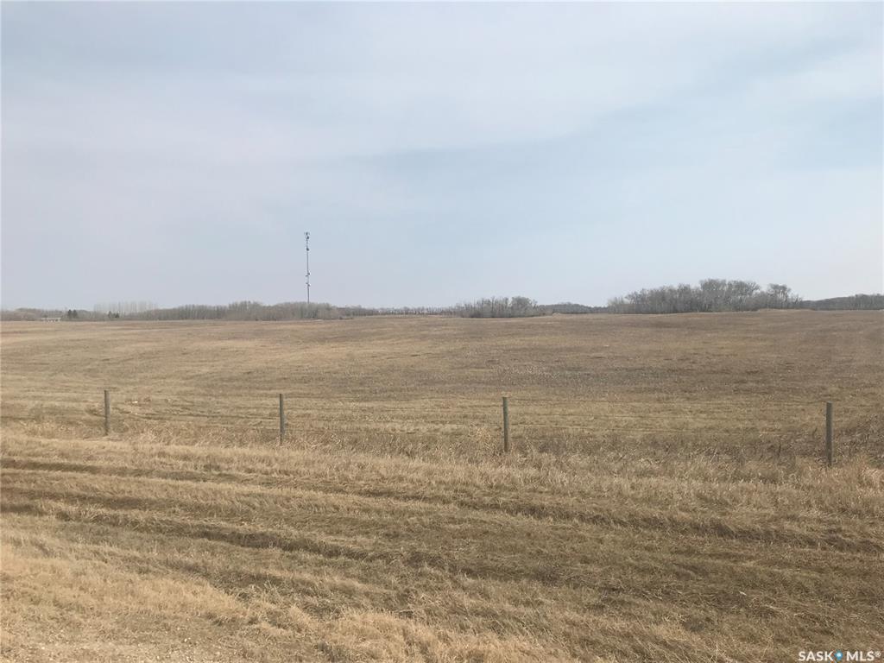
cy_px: 332
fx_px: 715
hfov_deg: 63.4
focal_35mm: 28
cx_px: 442
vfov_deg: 49.7
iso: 20
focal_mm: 3.99
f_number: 1.8
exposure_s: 1/4167
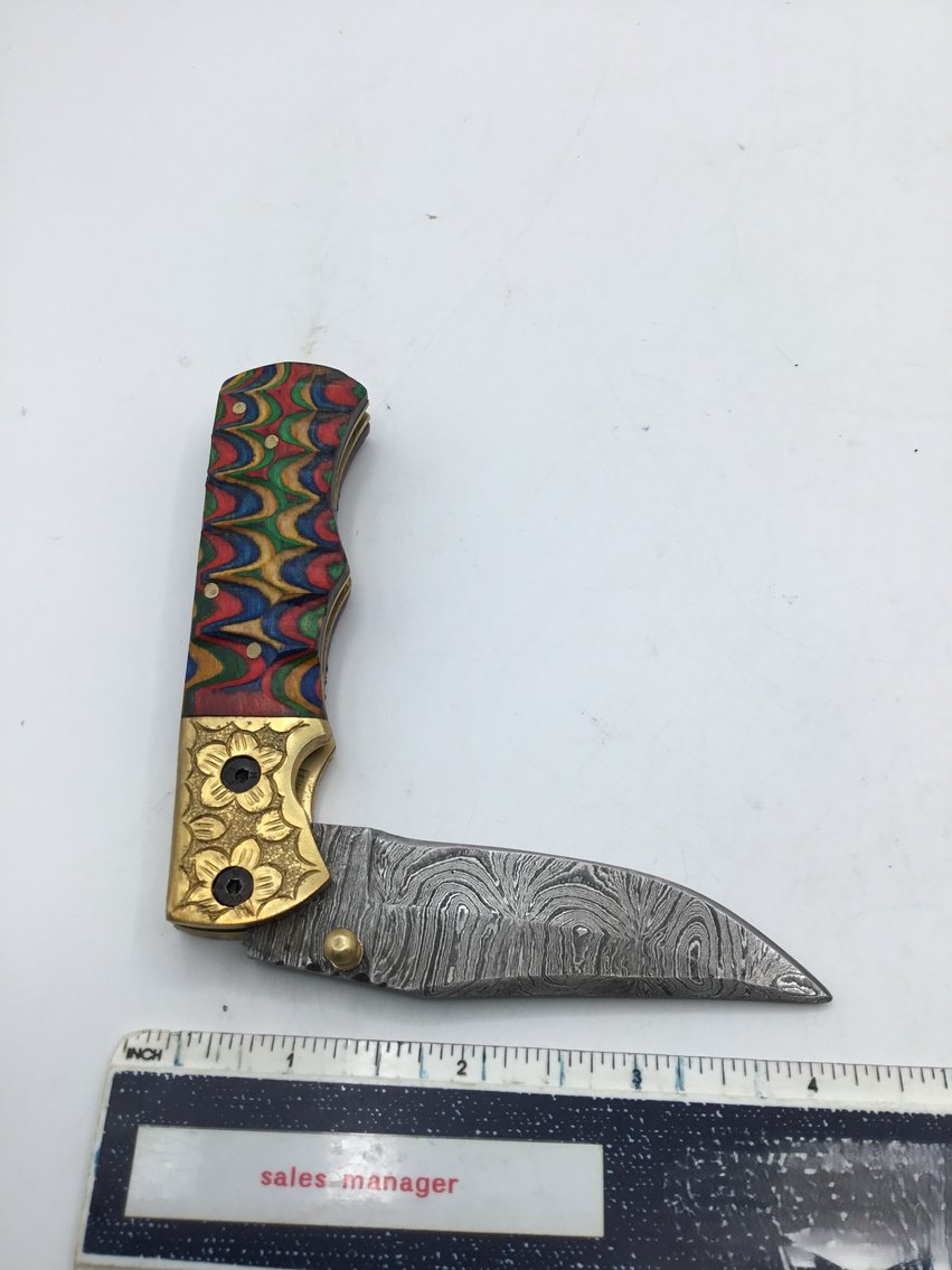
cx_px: 476
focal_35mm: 31
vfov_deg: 58.4
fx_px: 1137
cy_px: 635
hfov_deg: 45.4
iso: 25
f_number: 2.4
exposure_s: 1/127
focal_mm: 3.3
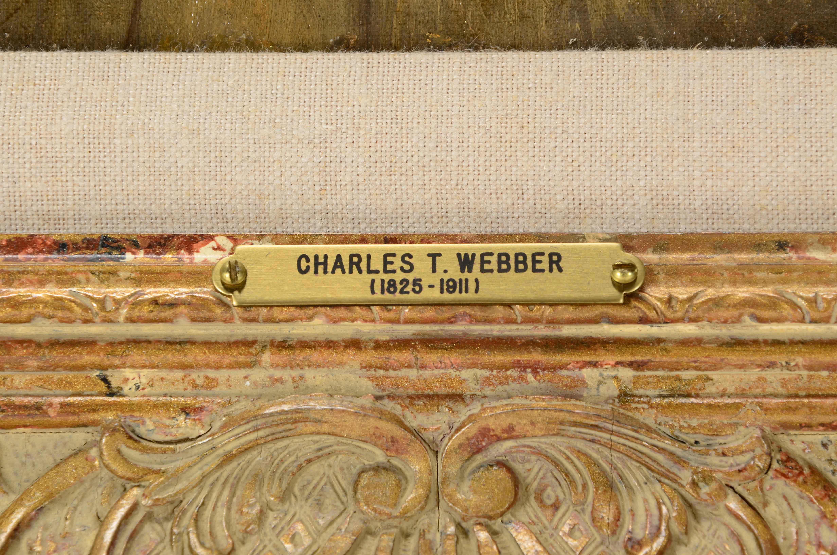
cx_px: 418
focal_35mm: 158
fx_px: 3654
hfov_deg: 13.1
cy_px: 278
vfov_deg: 8.7
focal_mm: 105
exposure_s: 1/160
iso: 200
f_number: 11
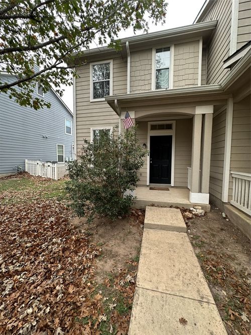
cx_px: 126
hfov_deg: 85.7
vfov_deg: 102.1
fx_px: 135
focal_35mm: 14
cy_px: 168
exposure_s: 1/99
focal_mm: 2.22
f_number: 2.2
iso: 100
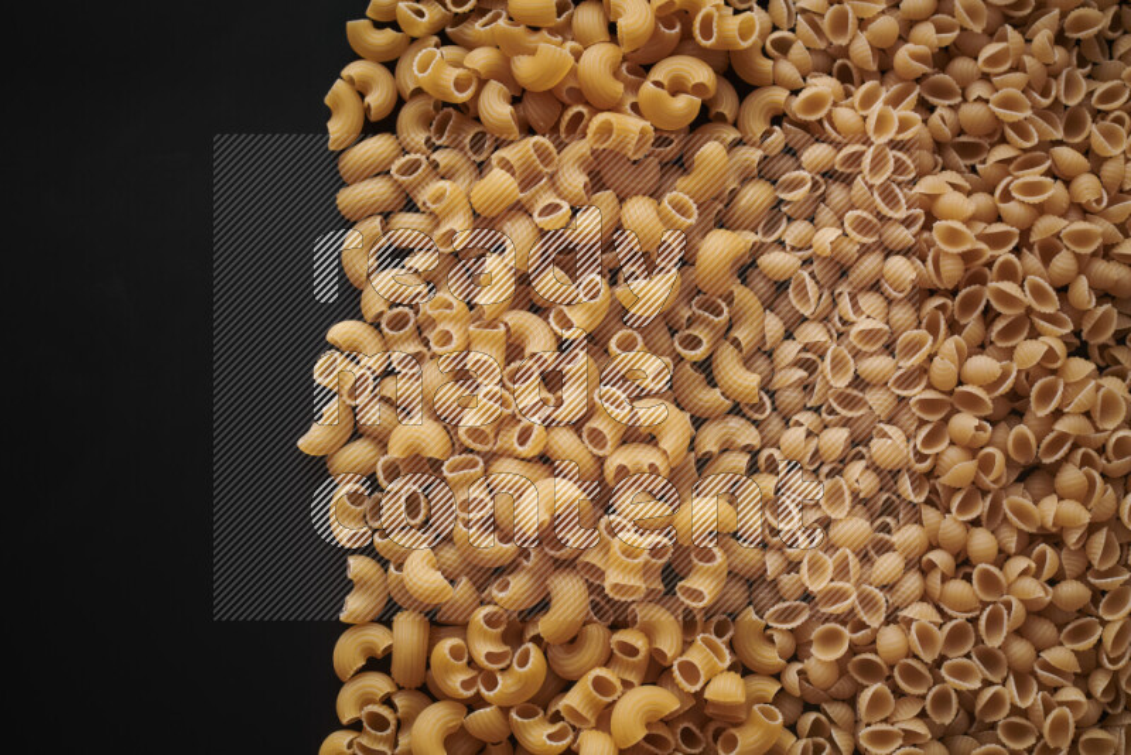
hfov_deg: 39.6
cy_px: 378
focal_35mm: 50
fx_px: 1571
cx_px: 566
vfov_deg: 27.0
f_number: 8
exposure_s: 1/100
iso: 160
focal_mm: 50
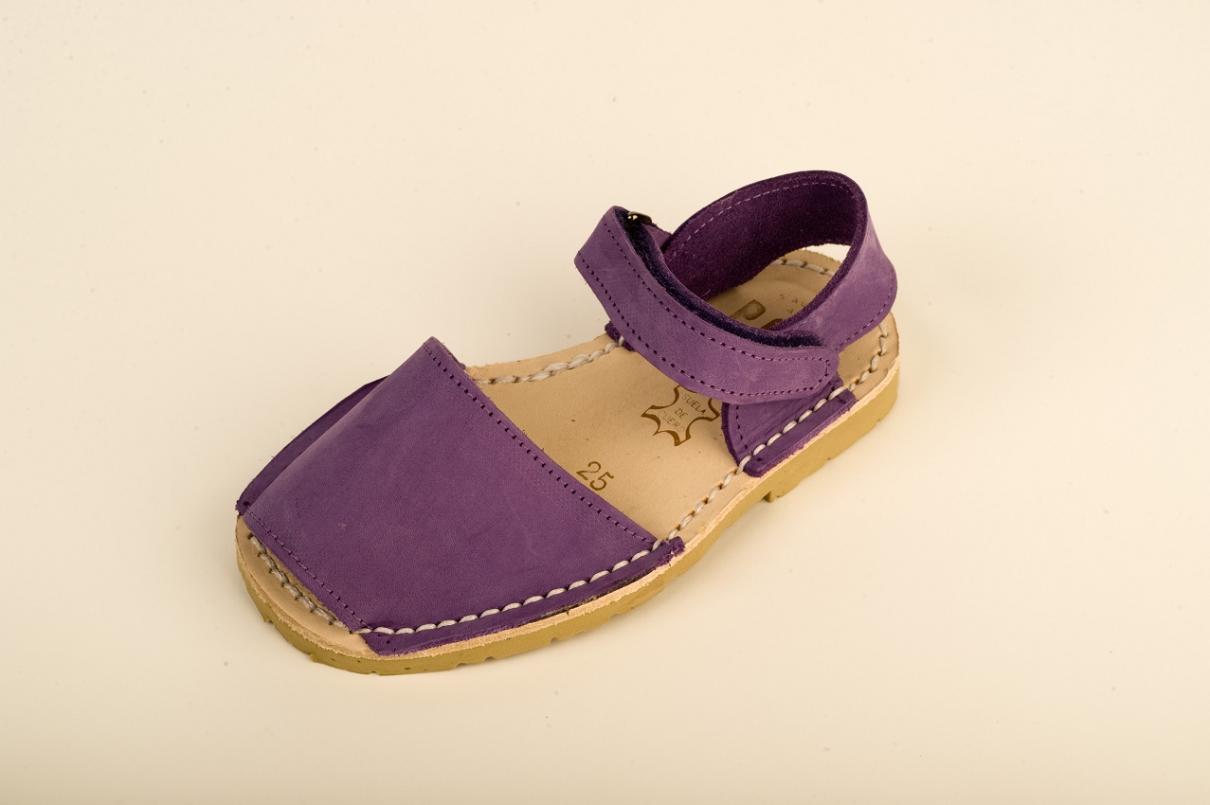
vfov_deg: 13.0
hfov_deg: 19.5
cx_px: 605
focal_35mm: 105
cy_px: 402
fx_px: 3527
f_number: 16
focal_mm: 105
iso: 200
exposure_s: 1/250
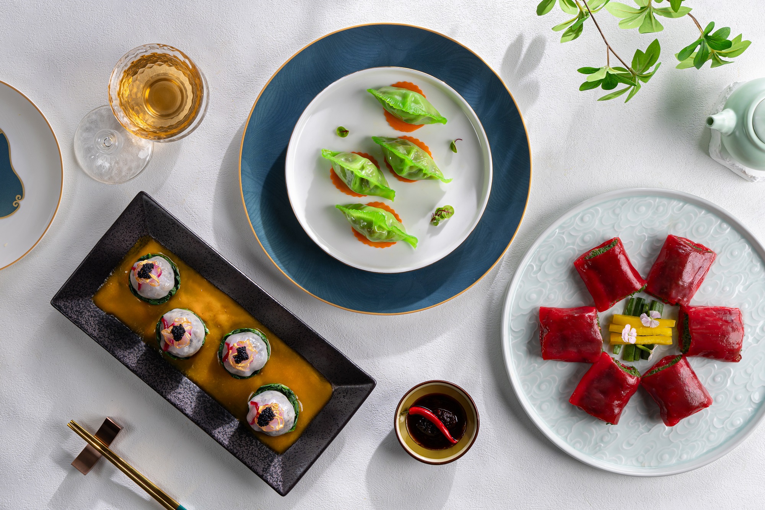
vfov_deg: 27.5
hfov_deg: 40.3
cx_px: 382
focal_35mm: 49
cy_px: 255
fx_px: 1041
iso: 100
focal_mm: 33
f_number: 8
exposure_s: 1/250
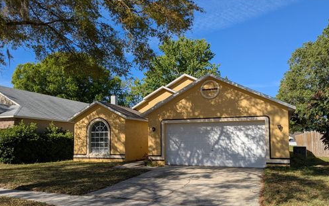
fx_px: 260
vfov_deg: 43.0
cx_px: 165
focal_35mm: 29
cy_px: 121
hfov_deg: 64.6
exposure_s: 1/5848
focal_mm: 4.38
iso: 63
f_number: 1.73
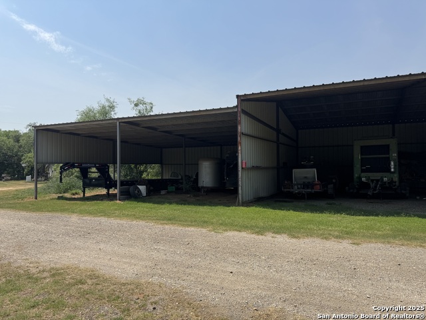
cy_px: 160
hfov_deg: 71.6
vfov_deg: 56.8
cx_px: 213
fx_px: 295
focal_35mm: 24
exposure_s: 1/5814
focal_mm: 6.76
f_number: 1.78
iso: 80
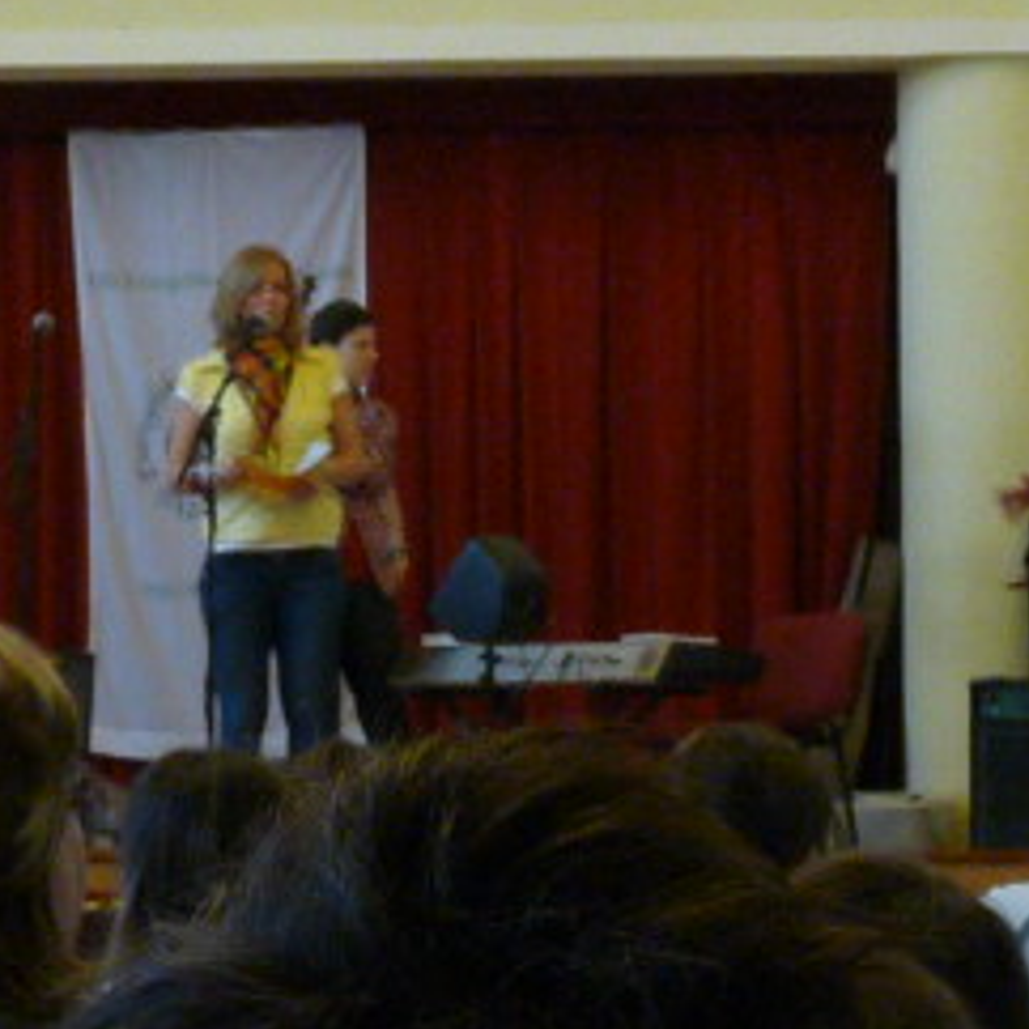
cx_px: 523
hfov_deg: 11.3
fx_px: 5179
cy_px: 183
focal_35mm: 154
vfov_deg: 11.3
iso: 320
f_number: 3
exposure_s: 1/30
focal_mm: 6.6
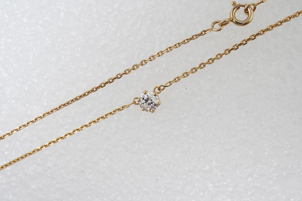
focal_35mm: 45
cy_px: 100
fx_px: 378
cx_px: 151
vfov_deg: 29.9
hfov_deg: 43.6
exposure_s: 1/125
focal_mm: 30
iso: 640
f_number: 20
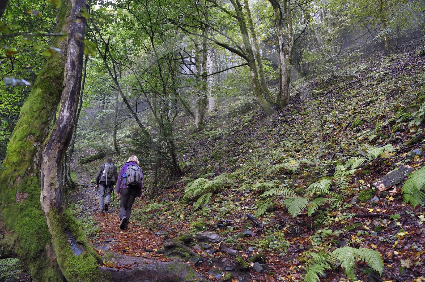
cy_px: 141
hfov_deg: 73.8
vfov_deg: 53.1
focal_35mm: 24
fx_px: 283
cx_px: 212
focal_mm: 24
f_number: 5
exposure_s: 1/60
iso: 1600
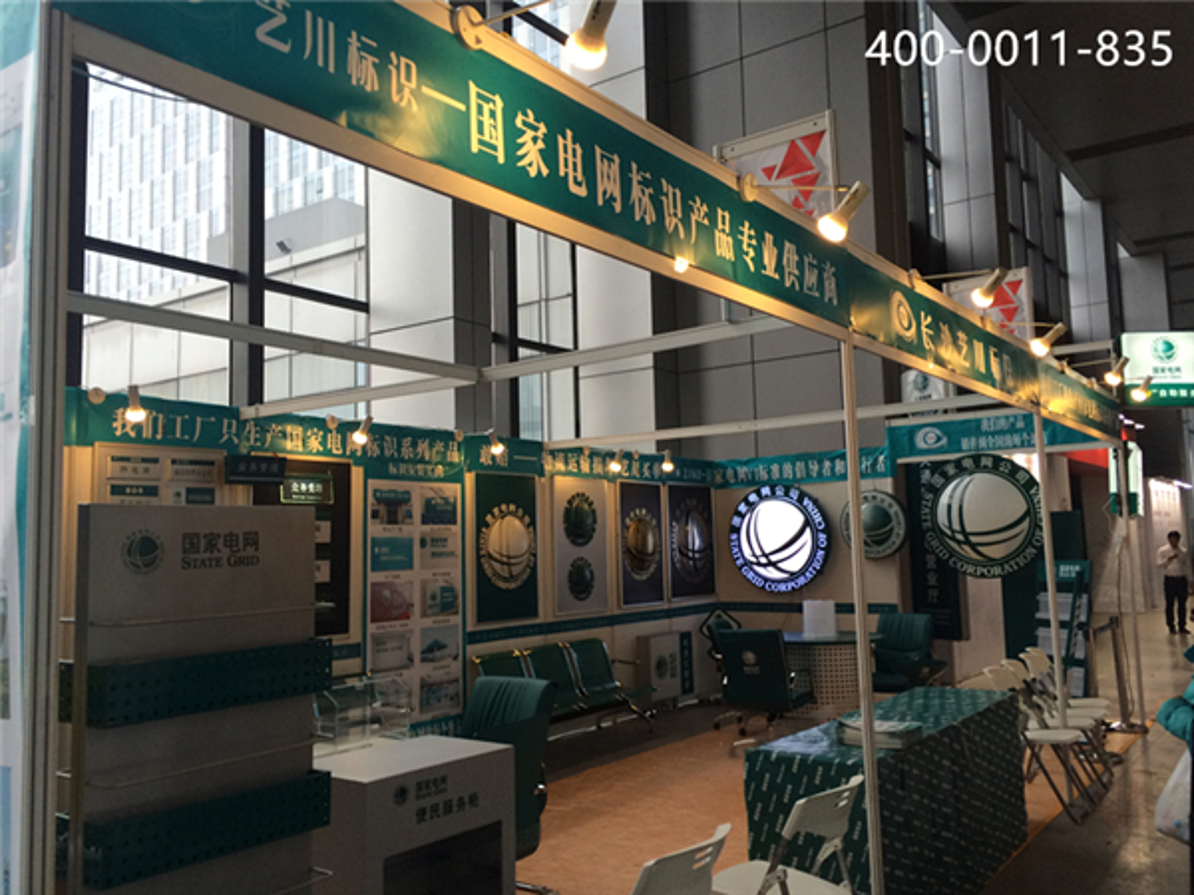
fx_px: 1000
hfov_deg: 61.7
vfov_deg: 48.2
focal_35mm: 29
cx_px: 597
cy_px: 448
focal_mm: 4.15
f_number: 2.2
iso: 50
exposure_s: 1/33
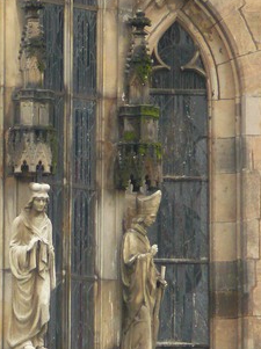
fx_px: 8563
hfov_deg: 1.7
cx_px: -37
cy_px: 373
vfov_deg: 2.3
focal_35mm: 850
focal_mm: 72.1
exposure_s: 1/60
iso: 320
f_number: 3.6
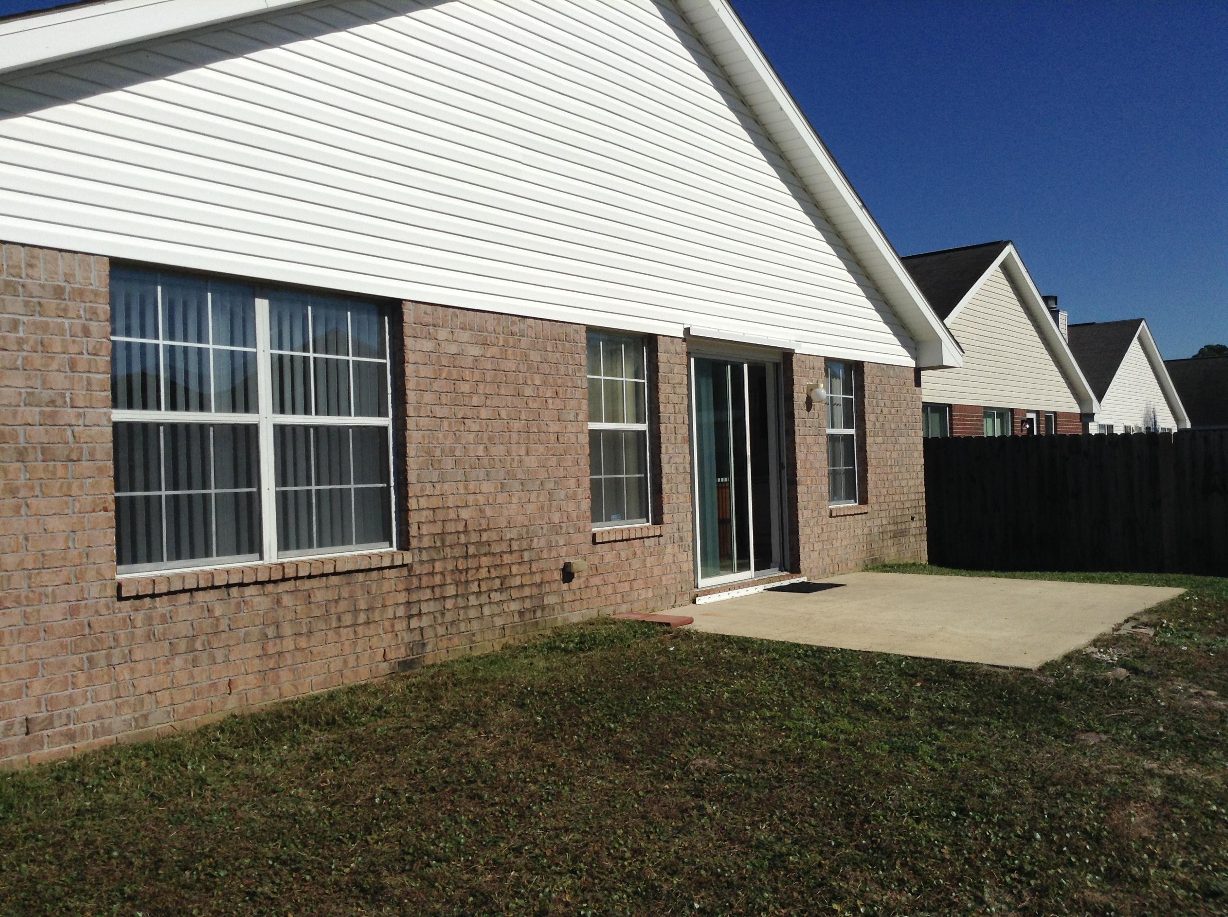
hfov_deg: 55.4
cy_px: 458
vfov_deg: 42.8
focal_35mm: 33
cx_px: 614
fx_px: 1169
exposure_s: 1/4149
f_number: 2.4
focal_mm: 3.3
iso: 25
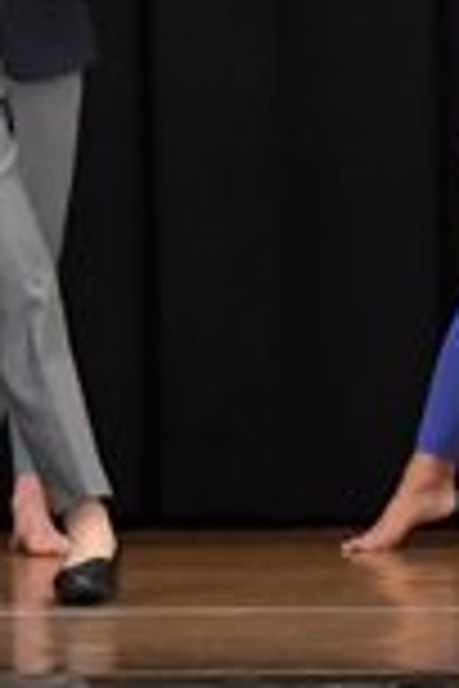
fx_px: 13100
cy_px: -148
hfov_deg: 2.0
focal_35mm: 685
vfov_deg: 3.0
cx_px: 826
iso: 5000
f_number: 5.6
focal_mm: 90
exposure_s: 1/400
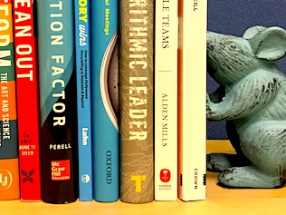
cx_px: 86
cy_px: 24
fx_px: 454
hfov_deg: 34.5
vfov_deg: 25.8
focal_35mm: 55
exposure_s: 1/15
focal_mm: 4.15
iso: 100
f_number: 2.2
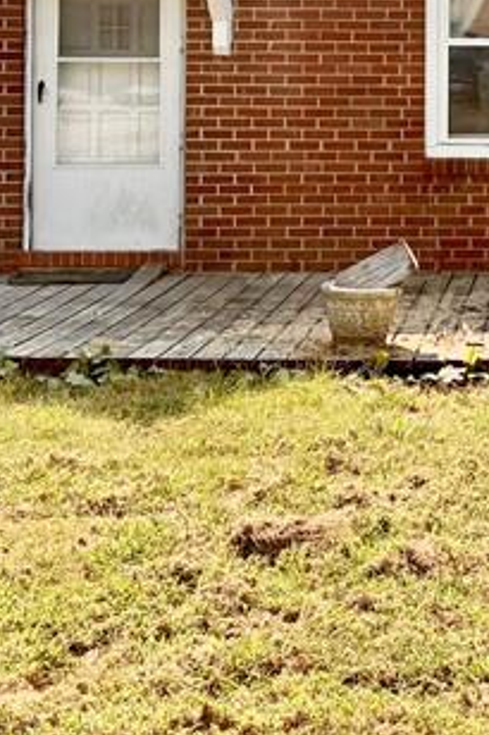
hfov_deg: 15.7
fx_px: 1693
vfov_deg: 23.7
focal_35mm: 83
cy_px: 55
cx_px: 625
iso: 100
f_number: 1.78
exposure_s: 1/3584
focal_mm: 6.76
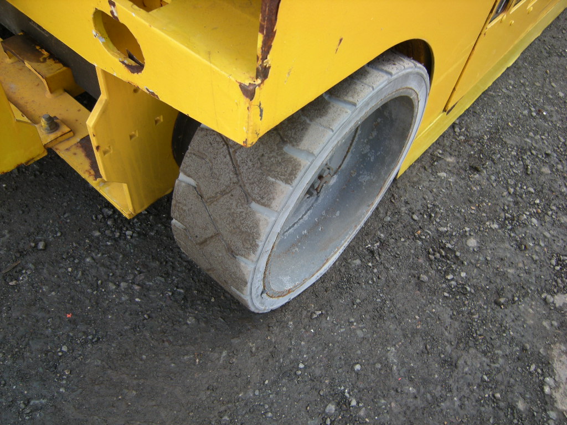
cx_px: 284
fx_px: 459
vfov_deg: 49.7
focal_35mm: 28
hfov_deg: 63.4
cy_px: 212
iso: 64
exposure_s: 1/97.8
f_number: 2.8
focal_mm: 4.7
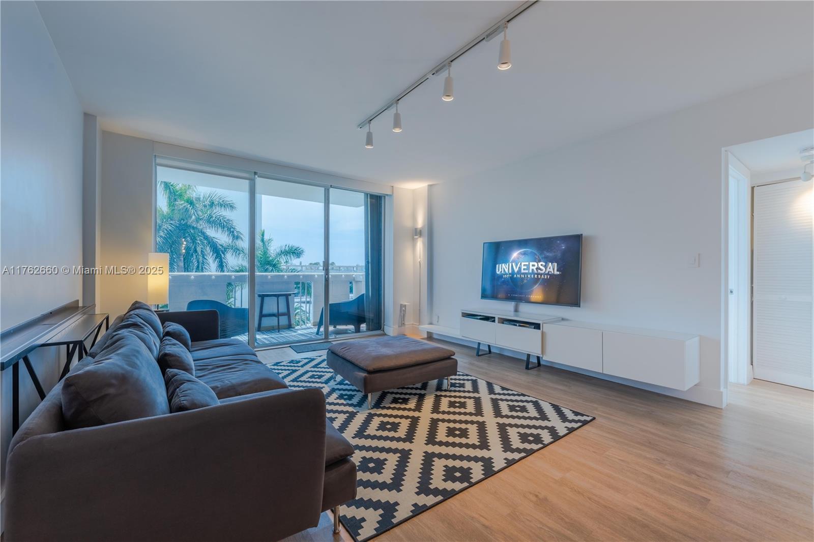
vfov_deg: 77.3
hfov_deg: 100.4
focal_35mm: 15
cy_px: 271
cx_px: 407
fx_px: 339
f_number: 8
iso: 64
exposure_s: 1/50
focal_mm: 15
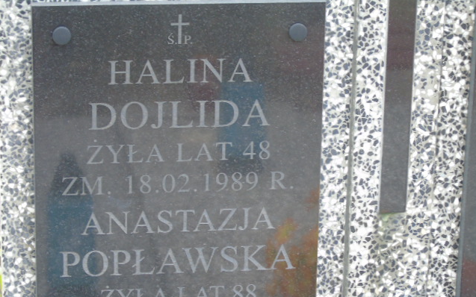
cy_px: 178
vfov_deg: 9.9
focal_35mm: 132
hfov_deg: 15.8
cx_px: 238
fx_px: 1712
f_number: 4.6
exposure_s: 1/30
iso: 200
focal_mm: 22
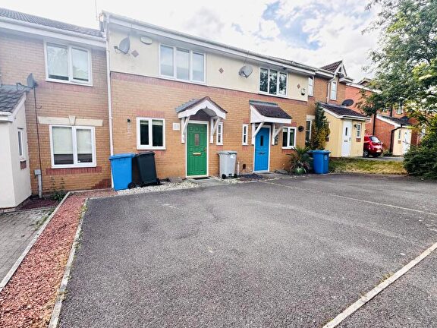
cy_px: 163
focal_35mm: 17
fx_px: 215
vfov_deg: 74.7
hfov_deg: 91.0
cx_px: 223
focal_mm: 2.22
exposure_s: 1/390
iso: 40
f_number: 2.2
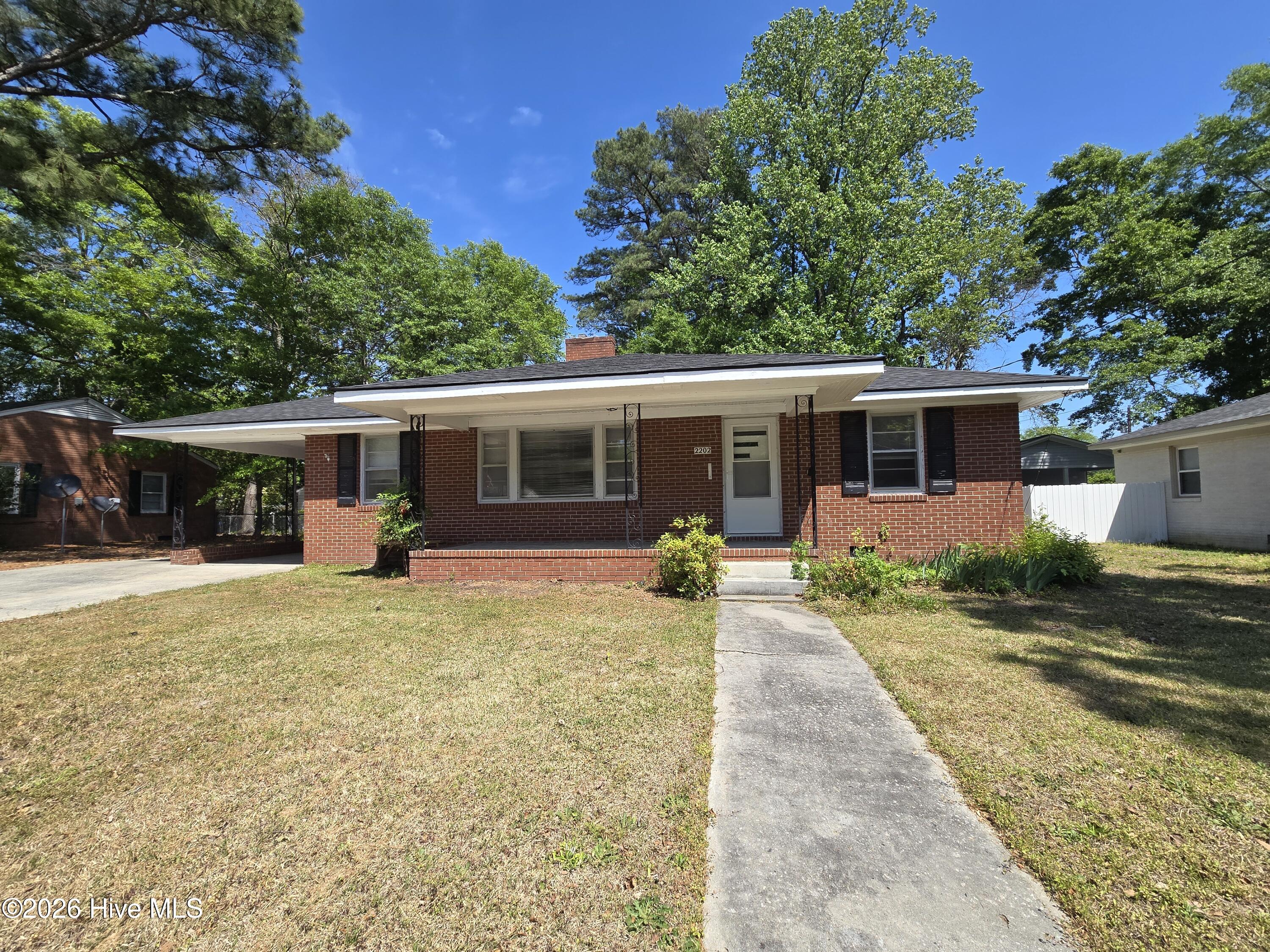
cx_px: 635
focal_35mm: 13
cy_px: 476
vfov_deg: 89.9
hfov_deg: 106.2
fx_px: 477
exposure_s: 1/1468
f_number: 2.2
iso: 50
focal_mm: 2.2
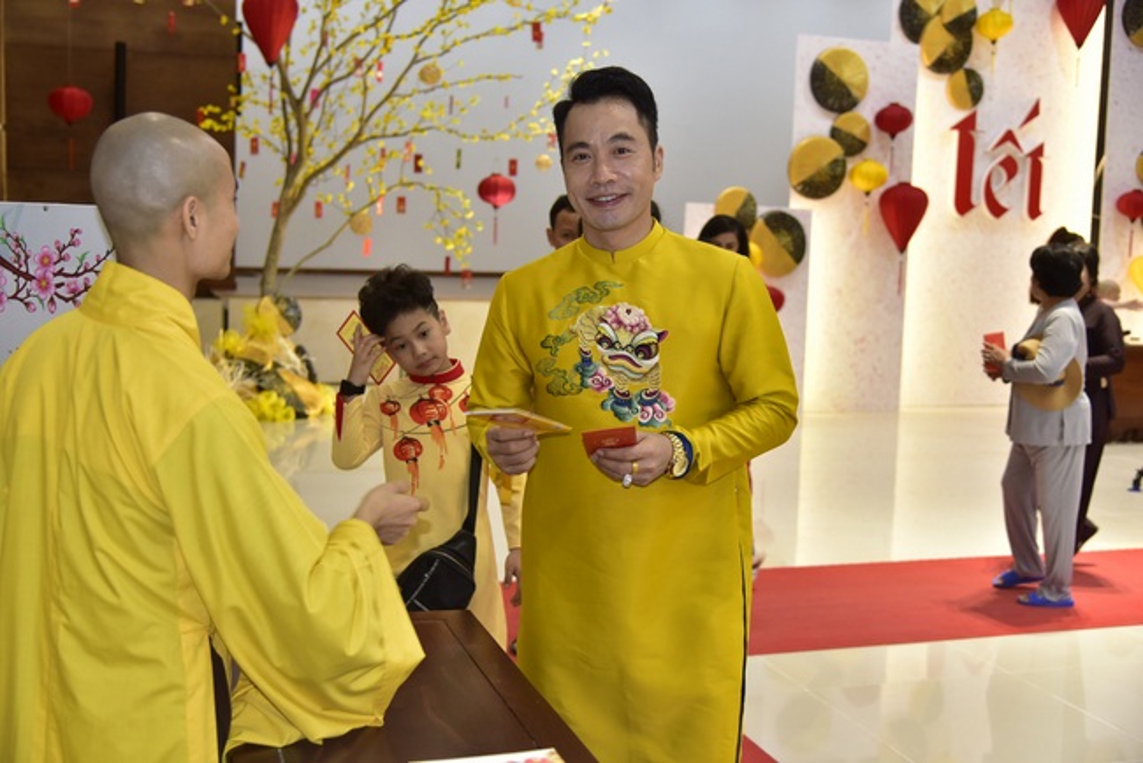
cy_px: 382
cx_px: 572
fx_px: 1398
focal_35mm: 44
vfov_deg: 30.5
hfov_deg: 44.5
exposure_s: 1/80
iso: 800
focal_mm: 44
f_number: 4
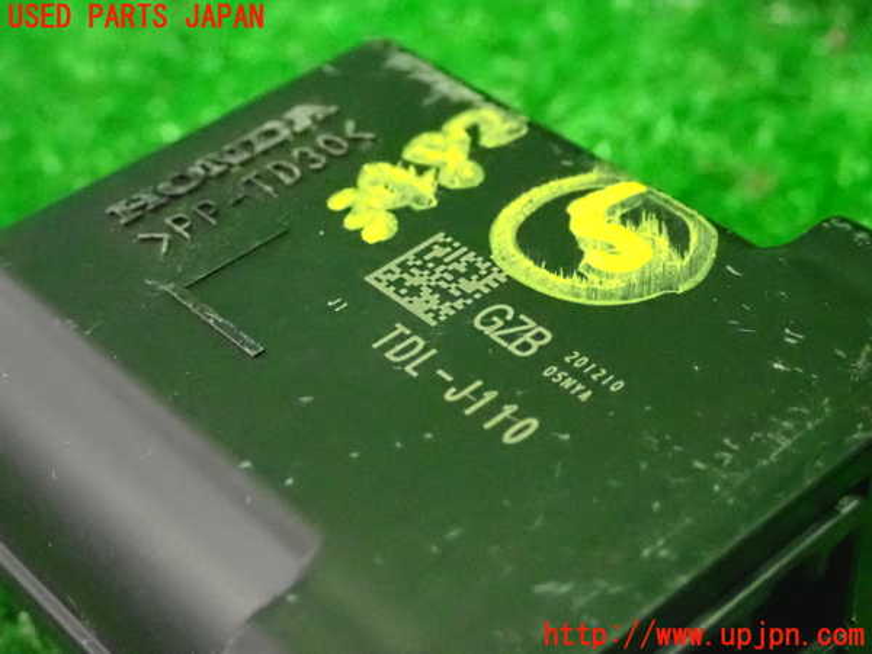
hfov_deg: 29.0
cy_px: 327
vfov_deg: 21.9
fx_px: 1688
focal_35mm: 67
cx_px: 436
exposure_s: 1/80
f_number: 3.8
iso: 6400
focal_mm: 11.88
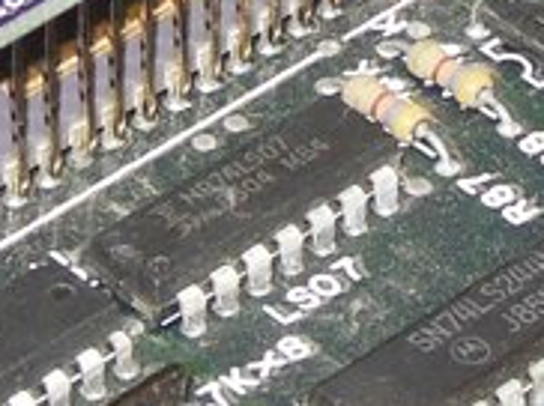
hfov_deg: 8.1
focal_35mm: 242
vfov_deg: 6.1
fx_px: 3798
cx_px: -164
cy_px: -137
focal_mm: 7.7
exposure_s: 1/30
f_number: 7.5
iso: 200
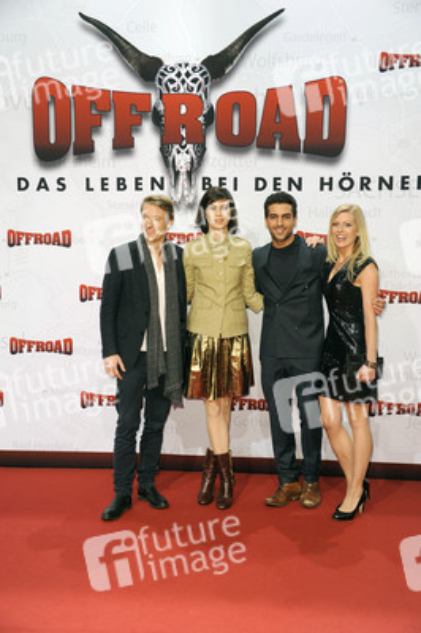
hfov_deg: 26.9
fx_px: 879
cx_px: 210
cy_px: 316
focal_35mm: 50
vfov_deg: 39.6
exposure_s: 1/160
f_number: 5.6
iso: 800
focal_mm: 50
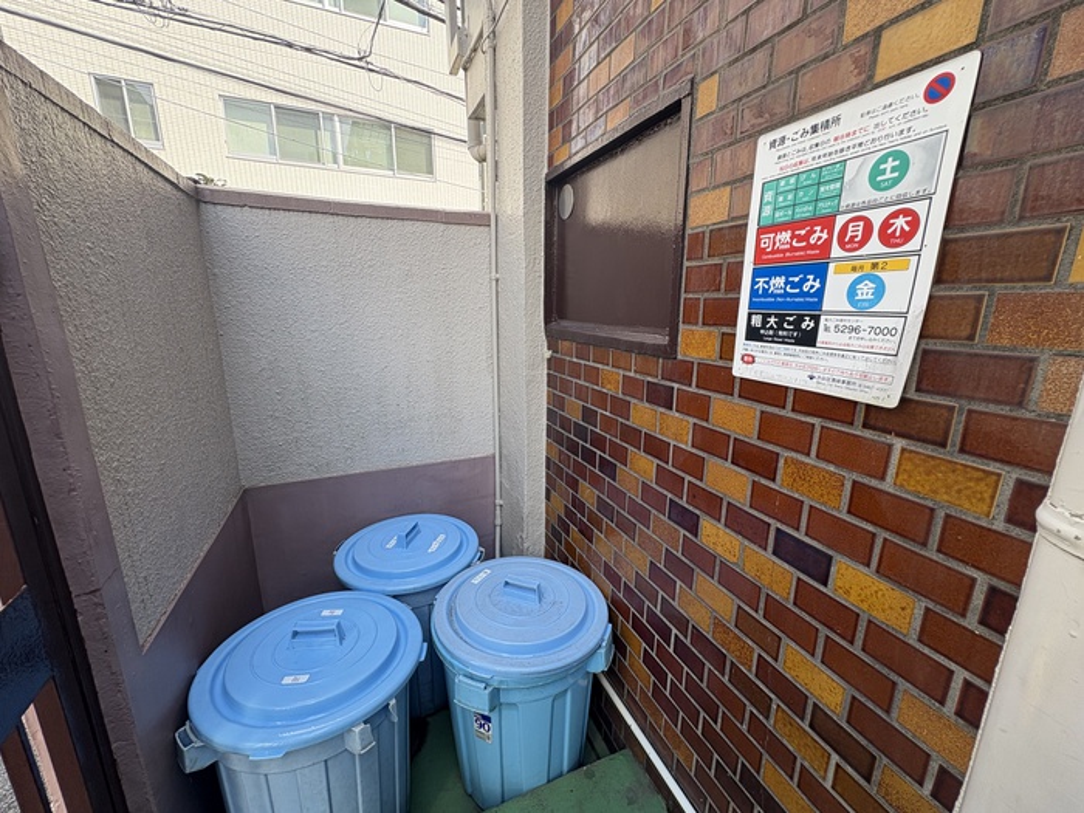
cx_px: 542
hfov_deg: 102.1
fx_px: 438
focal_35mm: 14
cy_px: 406
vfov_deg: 85.7
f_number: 2.2
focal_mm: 2.22
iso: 40
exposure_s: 1/180
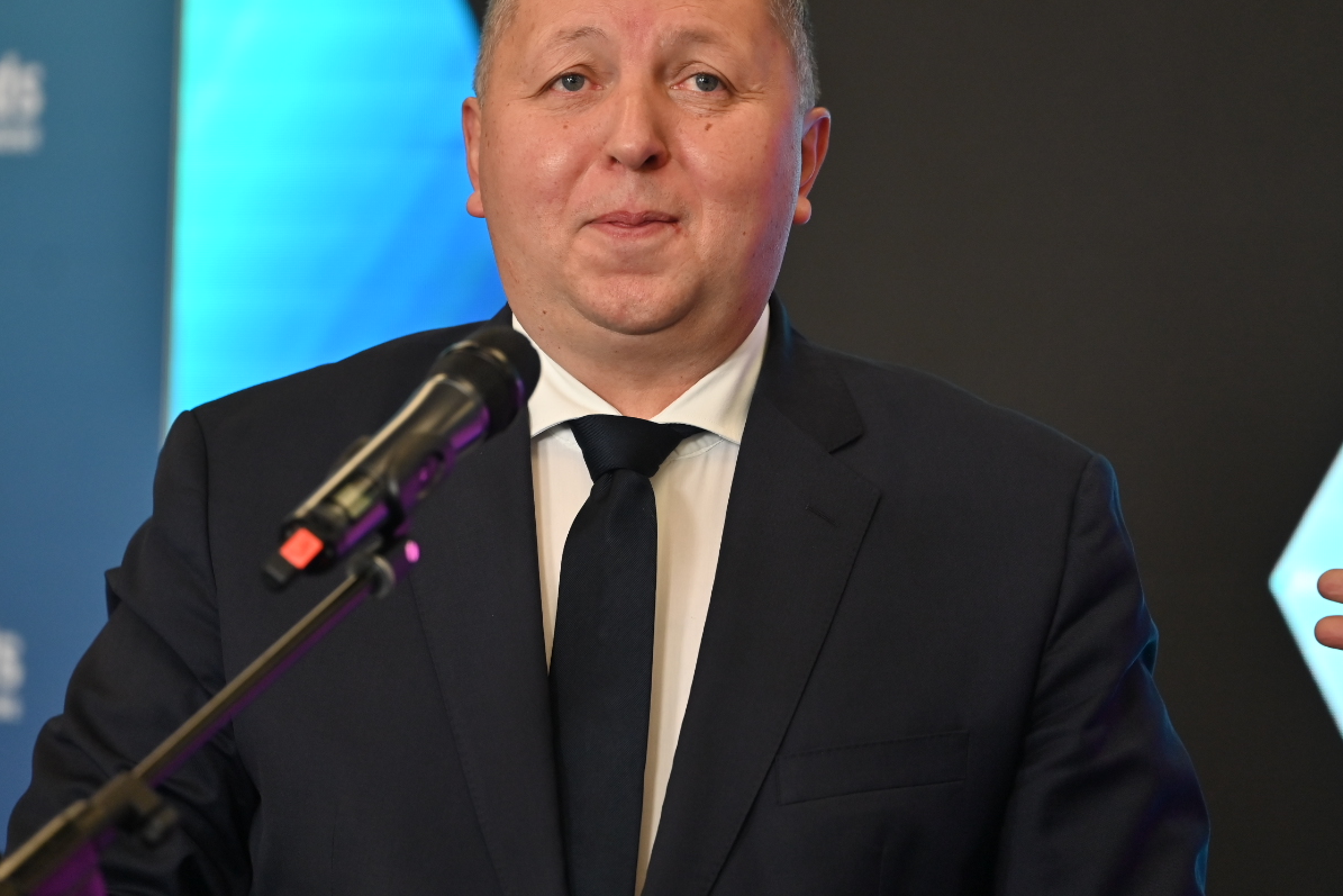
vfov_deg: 5.6
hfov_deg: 8.4
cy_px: 298
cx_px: 598
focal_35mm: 244
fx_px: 9103
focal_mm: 180
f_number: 2.8
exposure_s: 1/200
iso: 640
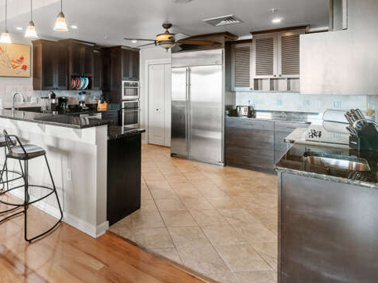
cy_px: 89
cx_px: 129
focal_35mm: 23
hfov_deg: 72.0
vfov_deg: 57.3
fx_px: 251
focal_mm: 10
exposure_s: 1/3
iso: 400
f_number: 8
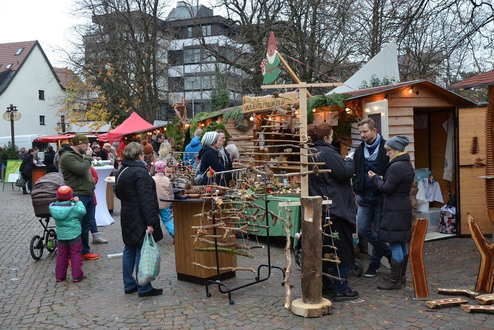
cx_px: 252
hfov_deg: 50.1
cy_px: 168
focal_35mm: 39
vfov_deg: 34.6
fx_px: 528
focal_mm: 25
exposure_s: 1/60
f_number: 4
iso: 400
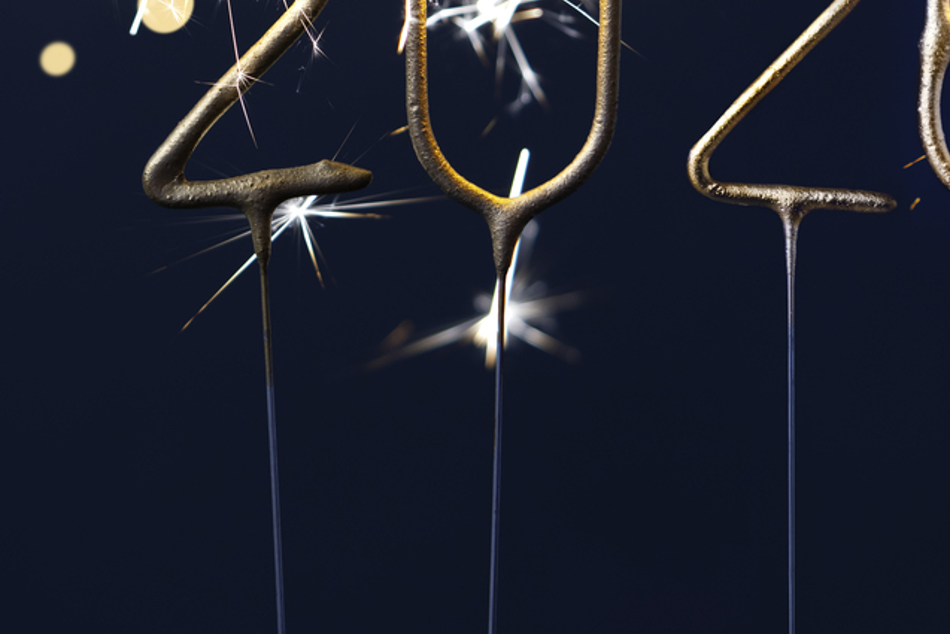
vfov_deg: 6.3
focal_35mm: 217
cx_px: 632
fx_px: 5727
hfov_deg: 9.5
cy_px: 18
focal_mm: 90
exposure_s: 1/50
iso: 200
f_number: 3.2
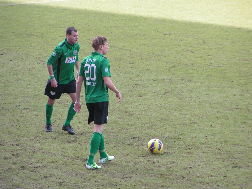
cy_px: 94
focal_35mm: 311
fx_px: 2264
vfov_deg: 4.8
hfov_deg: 6.4
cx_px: 126
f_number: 3.5
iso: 80
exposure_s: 1/250
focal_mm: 47.6
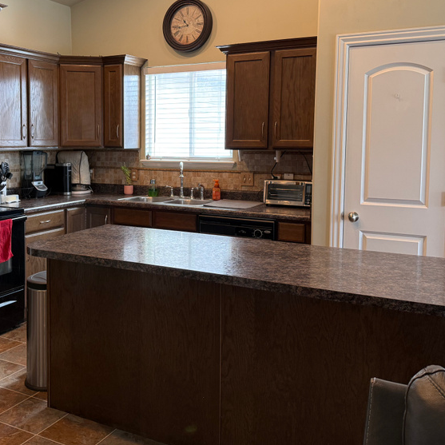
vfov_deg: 42.6
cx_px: 125
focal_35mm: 39
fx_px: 567
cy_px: 180
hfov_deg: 41.9
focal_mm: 6.76
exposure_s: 1/60
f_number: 1.78
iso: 125
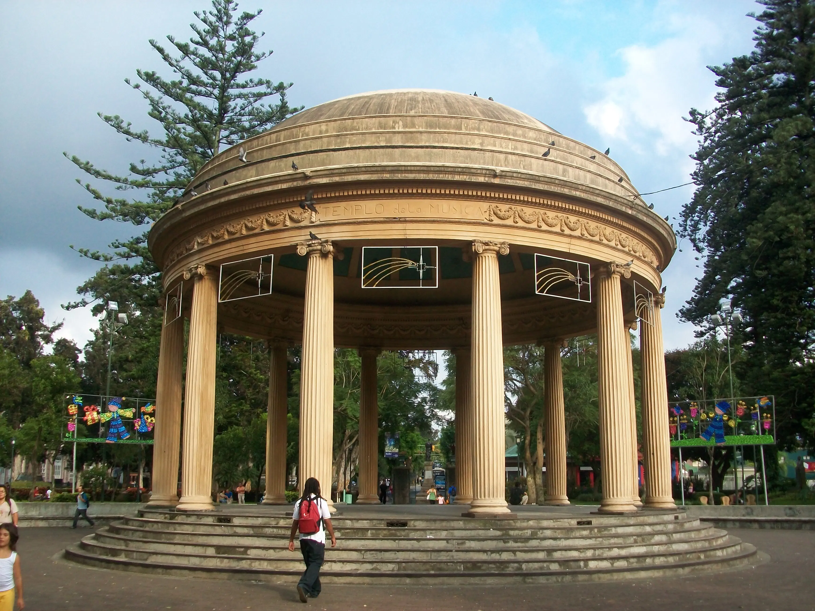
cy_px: 306
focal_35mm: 34
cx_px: 408
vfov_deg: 41.8
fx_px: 800
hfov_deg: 54.0
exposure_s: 1/400
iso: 80
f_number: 2.8
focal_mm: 5.7
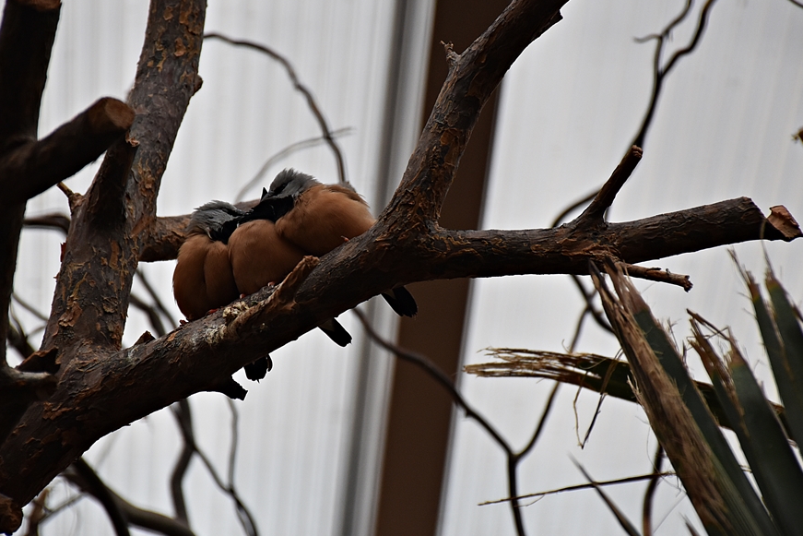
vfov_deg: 5.6
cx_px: 374
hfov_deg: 8.3
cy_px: 244
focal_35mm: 247
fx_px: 5510
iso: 800
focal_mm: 140
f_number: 5.6
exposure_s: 1/500
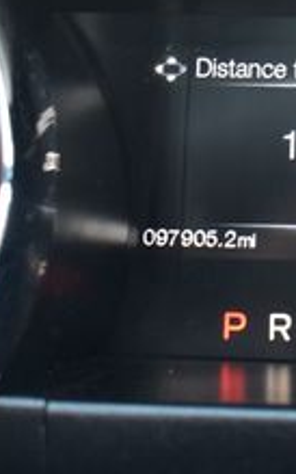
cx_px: 356
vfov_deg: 20.2
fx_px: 1322
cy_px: 156
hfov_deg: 12.5
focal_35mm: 102
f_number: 6.3
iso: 500
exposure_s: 1/15
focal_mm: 23
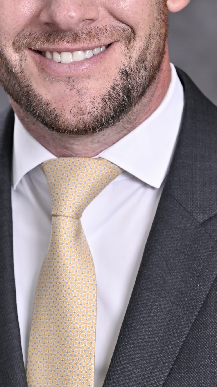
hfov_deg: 5.6
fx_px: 2220
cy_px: 137
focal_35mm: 217
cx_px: 85
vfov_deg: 9.9
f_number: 5
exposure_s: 1/125
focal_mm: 101
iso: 125
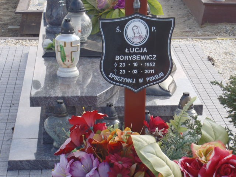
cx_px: 118
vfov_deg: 14.5
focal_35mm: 102
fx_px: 695
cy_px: 88
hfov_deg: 19.3
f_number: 5.1
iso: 64
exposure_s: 1/125
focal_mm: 18.2
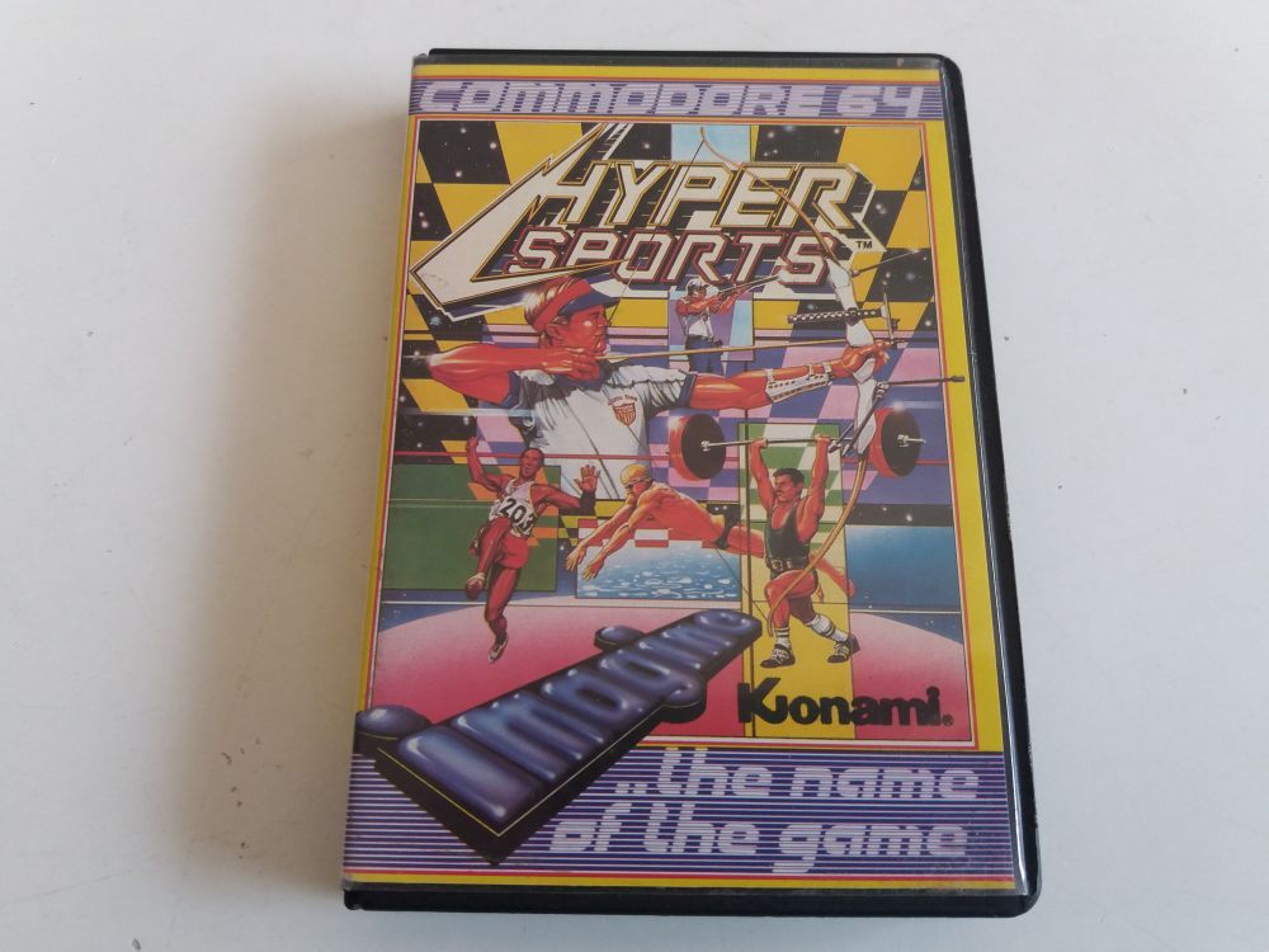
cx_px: 634
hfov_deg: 63.4
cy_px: 476
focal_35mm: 28
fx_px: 1026
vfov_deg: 49.7
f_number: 1.9
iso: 80
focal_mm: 3.7
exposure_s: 1/50
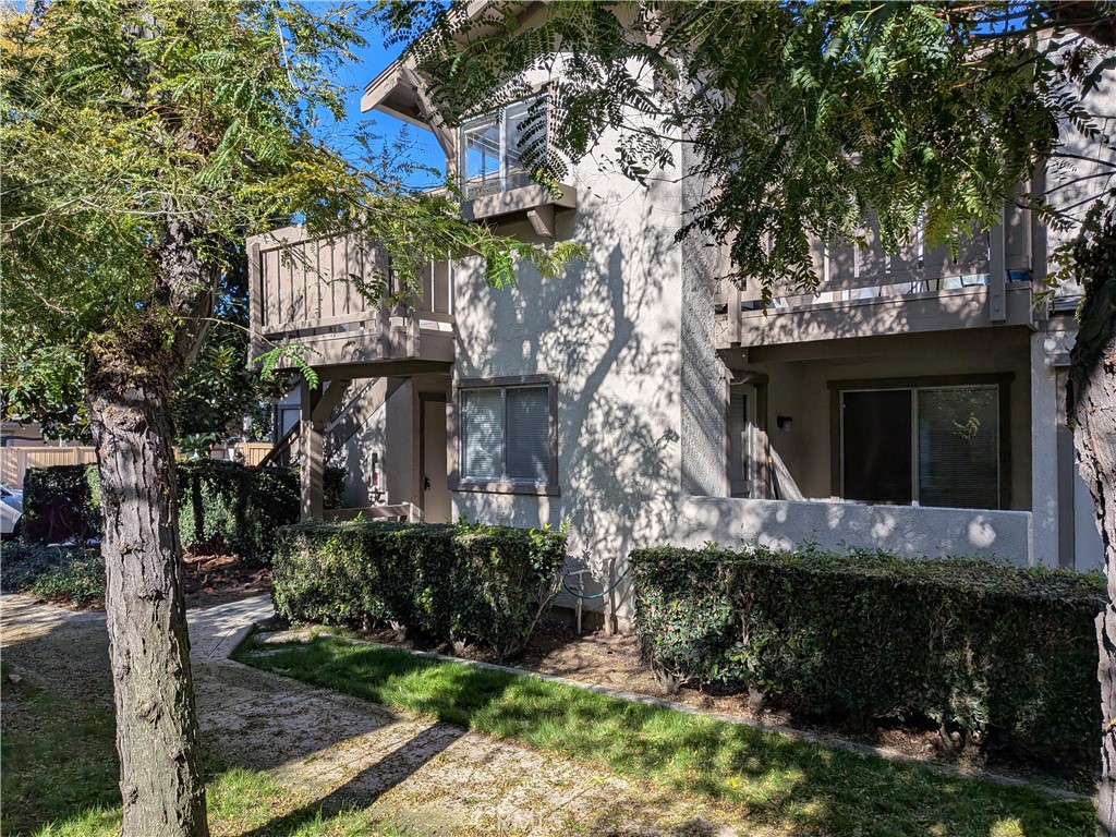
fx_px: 774
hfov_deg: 71.6
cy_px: 418
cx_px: 558
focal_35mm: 24
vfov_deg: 56.8
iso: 29
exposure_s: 1/1418
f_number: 1.7
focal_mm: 4.53
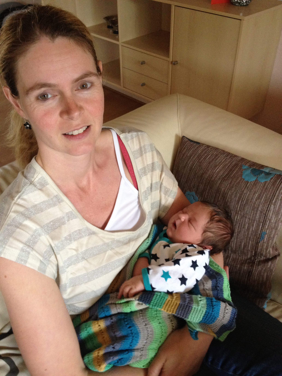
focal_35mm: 35
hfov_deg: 40.7
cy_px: 188
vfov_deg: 52.6
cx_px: 141
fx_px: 380
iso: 250
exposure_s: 1/20
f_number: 2.4
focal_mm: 4.28
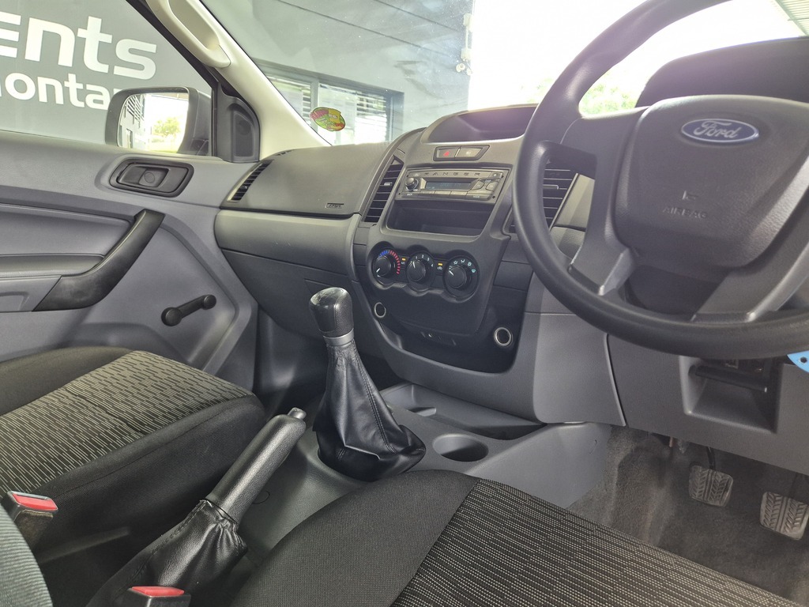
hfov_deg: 73.9
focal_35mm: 23
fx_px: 538
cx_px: 404
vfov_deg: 58.9
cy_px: 304
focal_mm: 5.4
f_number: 1.8
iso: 400
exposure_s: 1/100
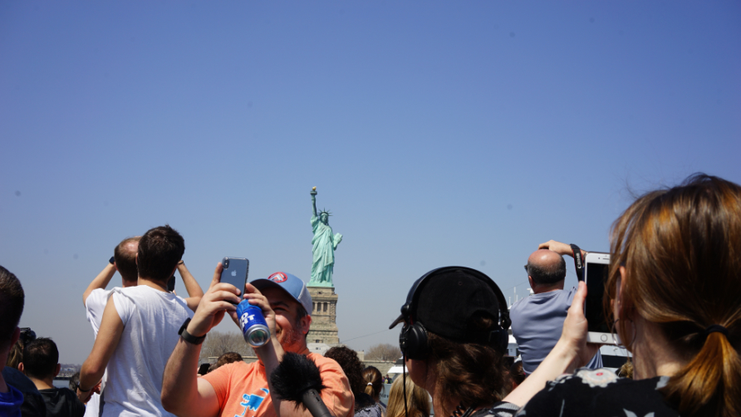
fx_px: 727
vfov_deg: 32.0
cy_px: 233
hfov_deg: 54.0
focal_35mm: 37
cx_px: 370
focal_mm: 35
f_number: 11
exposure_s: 1/200
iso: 100
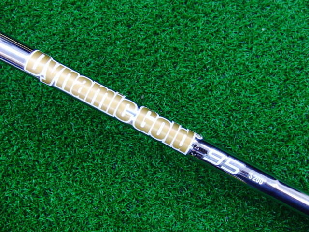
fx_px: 330
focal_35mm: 37
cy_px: 116
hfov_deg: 50.1
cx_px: 154
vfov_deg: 38.7
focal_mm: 6.42
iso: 400
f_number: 3.6
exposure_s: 1/40
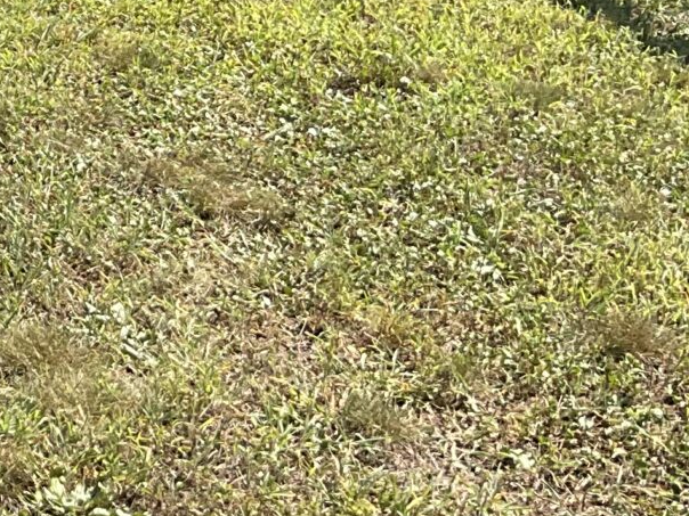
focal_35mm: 123
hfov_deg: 14.1
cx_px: -570
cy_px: -300
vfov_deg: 11.5
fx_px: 2448
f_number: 1.8
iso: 16
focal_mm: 3
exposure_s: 1/700
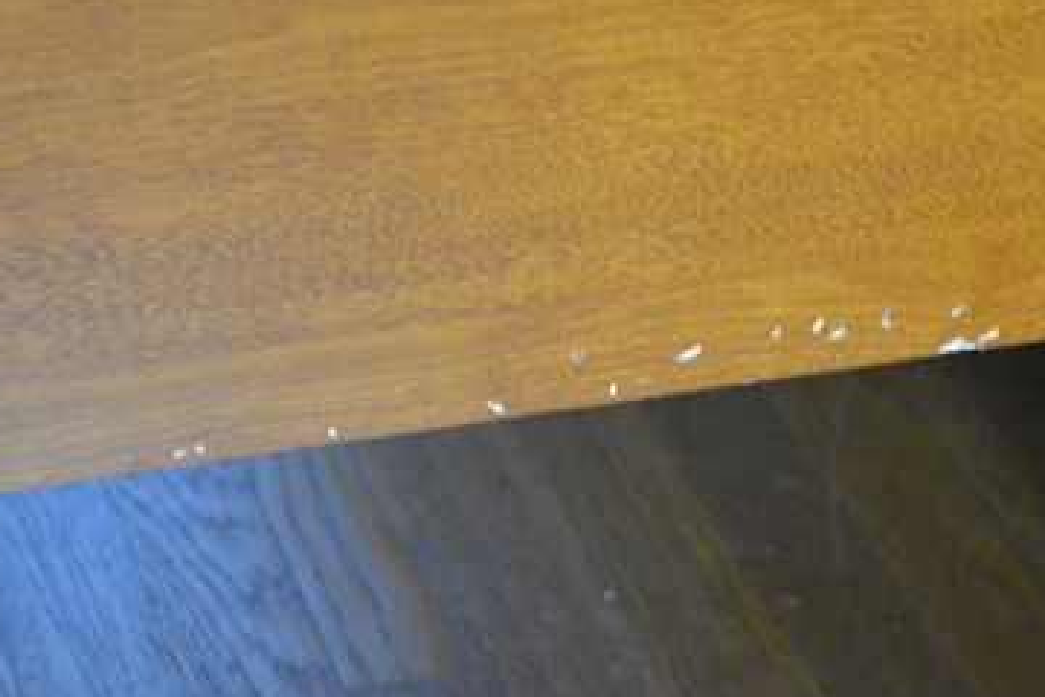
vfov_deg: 10.5
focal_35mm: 130
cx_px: 778
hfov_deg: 15.7
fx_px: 3773
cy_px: 192
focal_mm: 52
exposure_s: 1/15
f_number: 5.6
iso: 3200
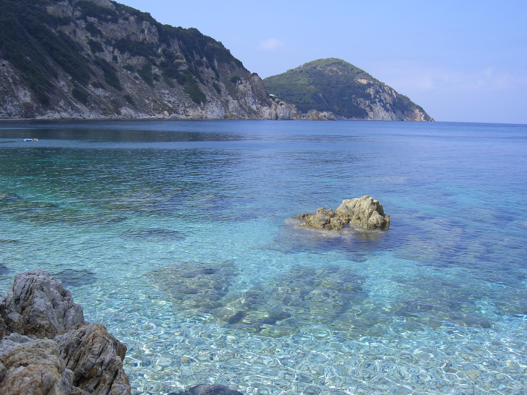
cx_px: 264
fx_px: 594
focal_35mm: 39
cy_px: 198
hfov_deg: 47.9
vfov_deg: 36.8
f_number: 4.8
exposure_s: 1/400
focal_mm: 8
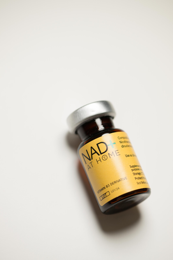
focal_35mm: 105
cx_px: 86
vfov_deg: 19.5
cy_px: 130
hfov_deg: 13.0
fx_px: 757
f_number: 5.6
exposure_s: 1/800
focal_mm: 105
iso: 250
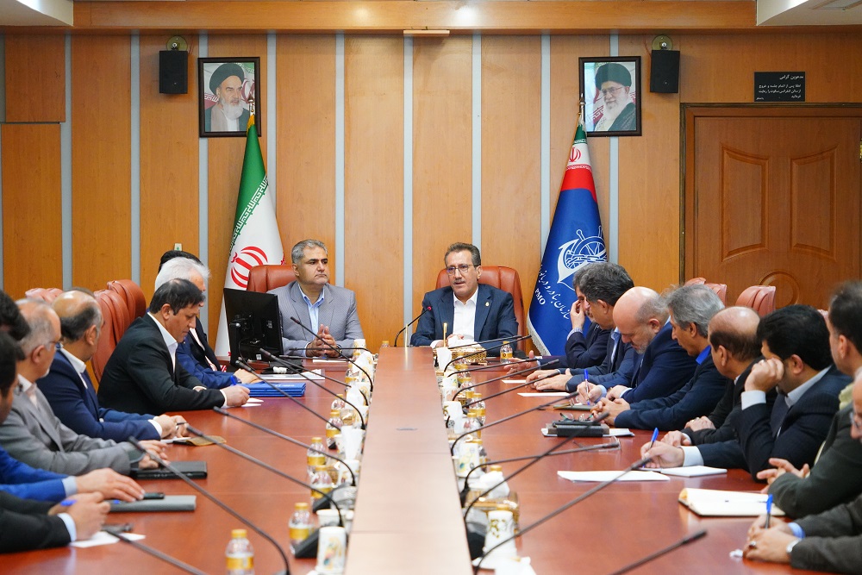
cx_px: 431
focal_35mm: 98
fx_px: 2347
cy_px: 288
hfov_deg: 20.8
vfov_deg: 14.0
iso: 8000
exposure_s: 1/160
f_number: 6.3
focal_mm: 98
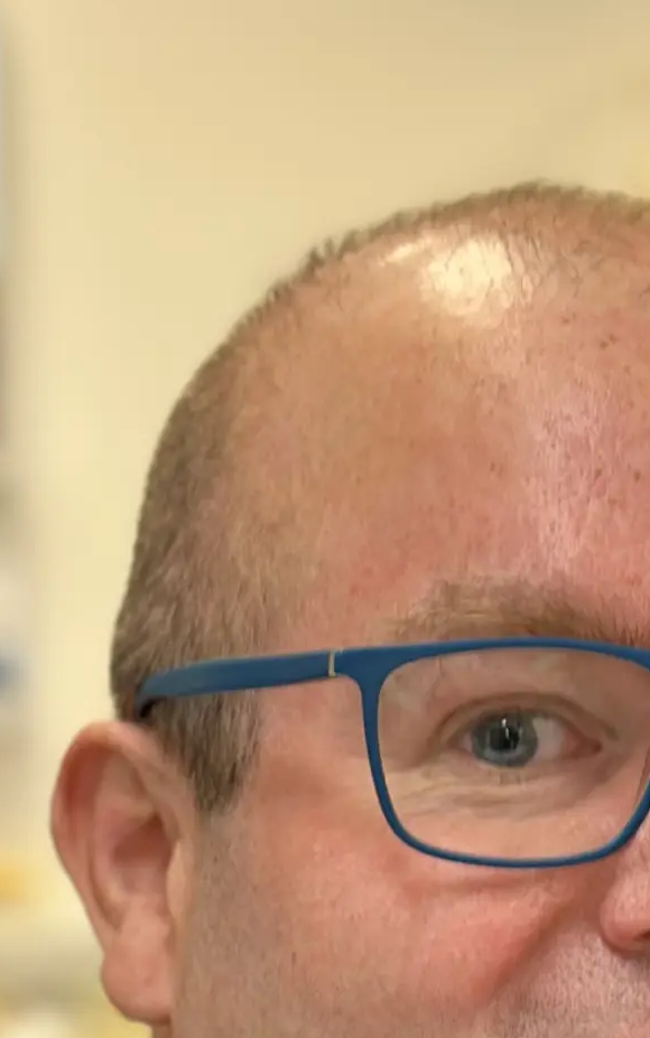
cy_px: 1198
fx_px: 4220
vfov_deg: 13.7
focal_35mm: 149
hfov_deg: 8.7
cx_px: 705
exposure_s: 1/50
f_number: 1.78
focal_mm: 6.86
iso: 125
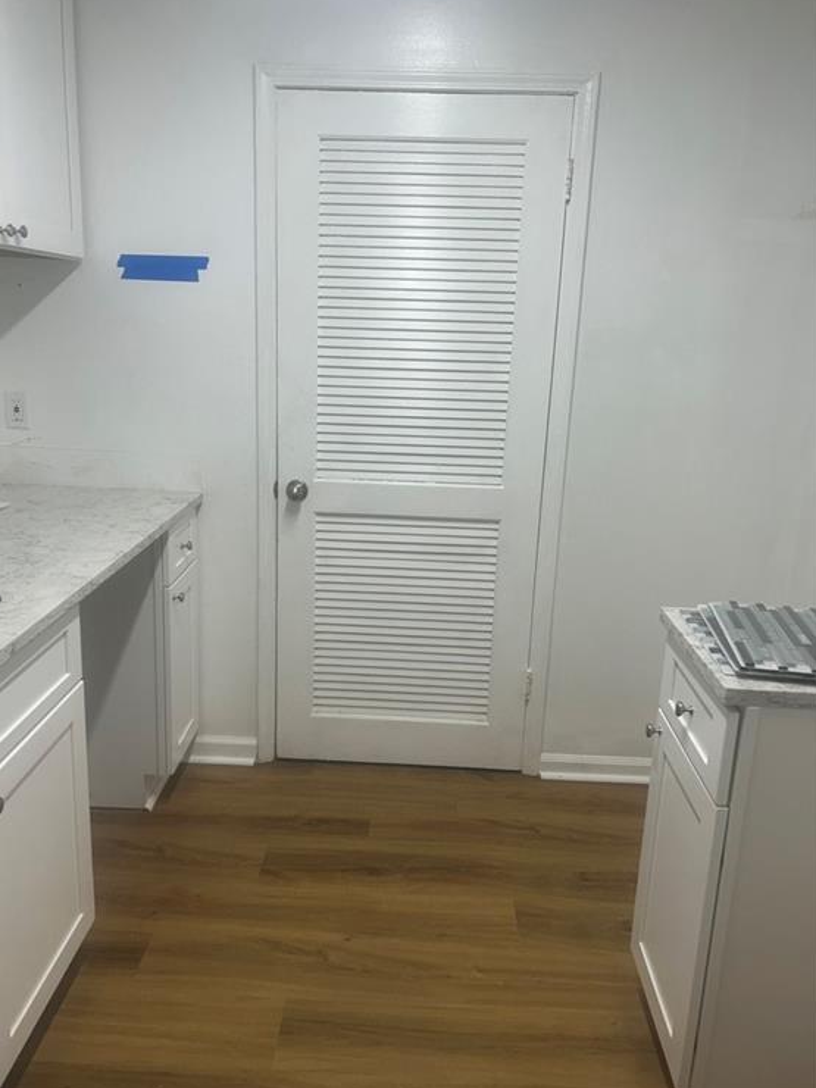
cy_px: 531
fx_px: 849
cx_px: 400
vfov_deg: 65.3
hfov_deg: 51.4
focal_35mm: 27
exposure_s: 1/120
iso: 50
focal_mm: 5.7
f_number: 1.5
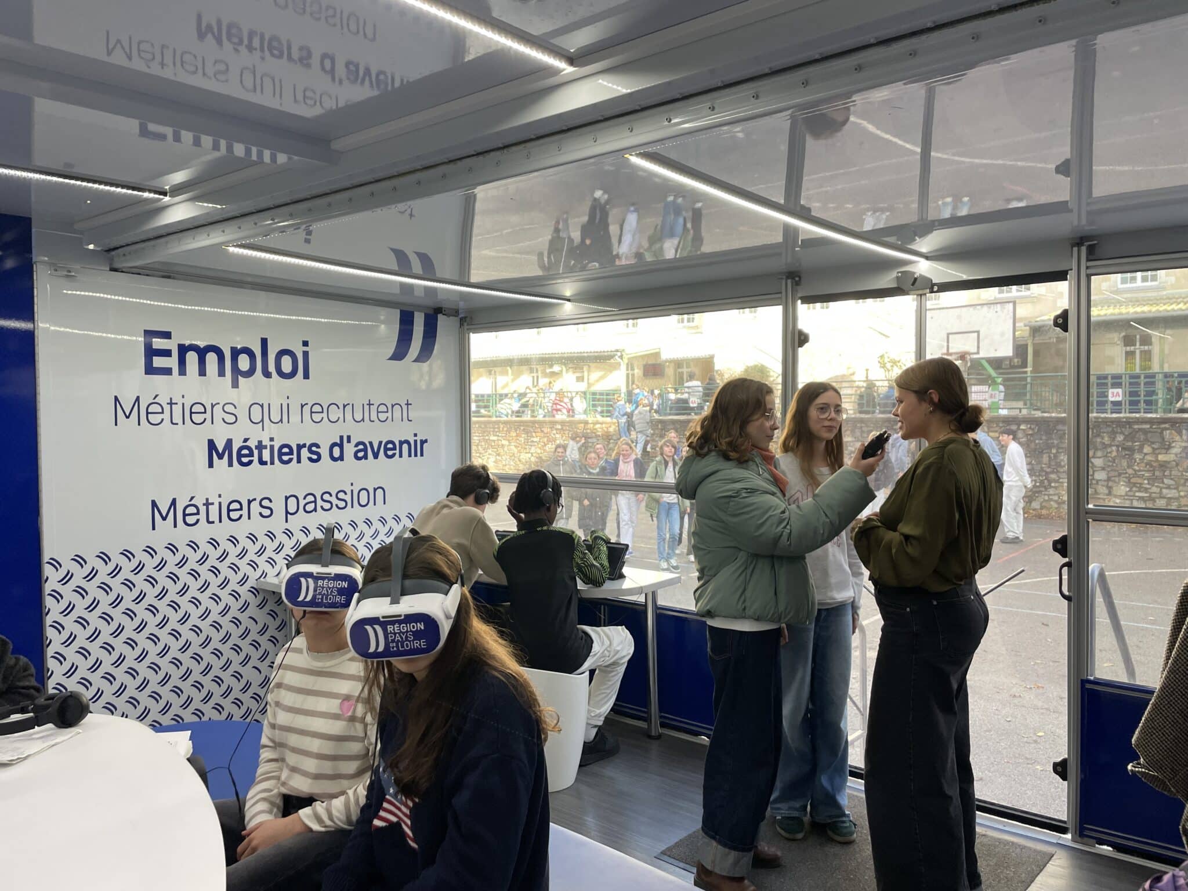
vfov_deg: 53.1
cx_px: 594
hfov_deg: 67.3
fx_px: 892
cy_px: 446
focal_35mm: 26
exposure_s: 1/121
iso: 100
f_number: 1.6
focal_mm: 4.2
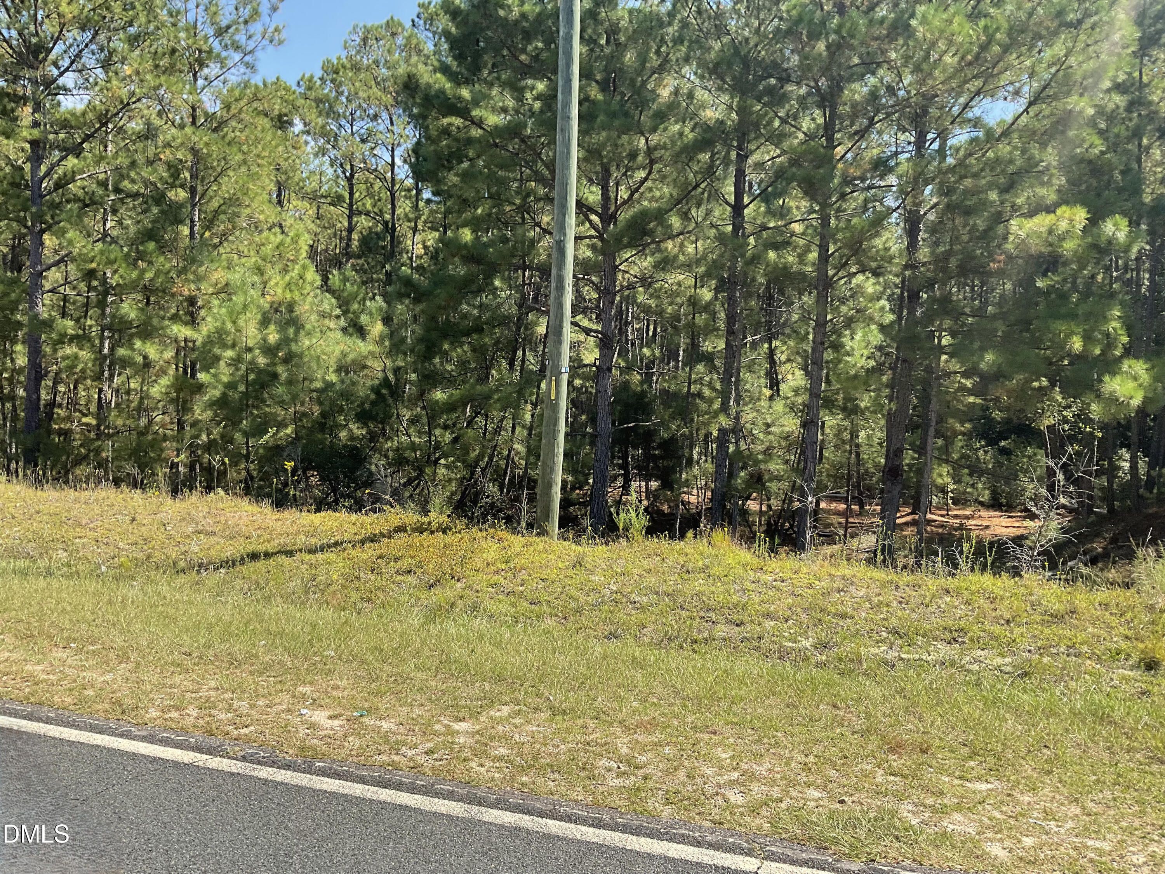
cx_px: 582
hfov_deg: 61.7
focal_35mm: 29
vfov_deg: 48.2
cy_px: 437
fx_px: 976
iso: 16
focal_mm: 3
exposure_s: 1/691
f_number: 1.8
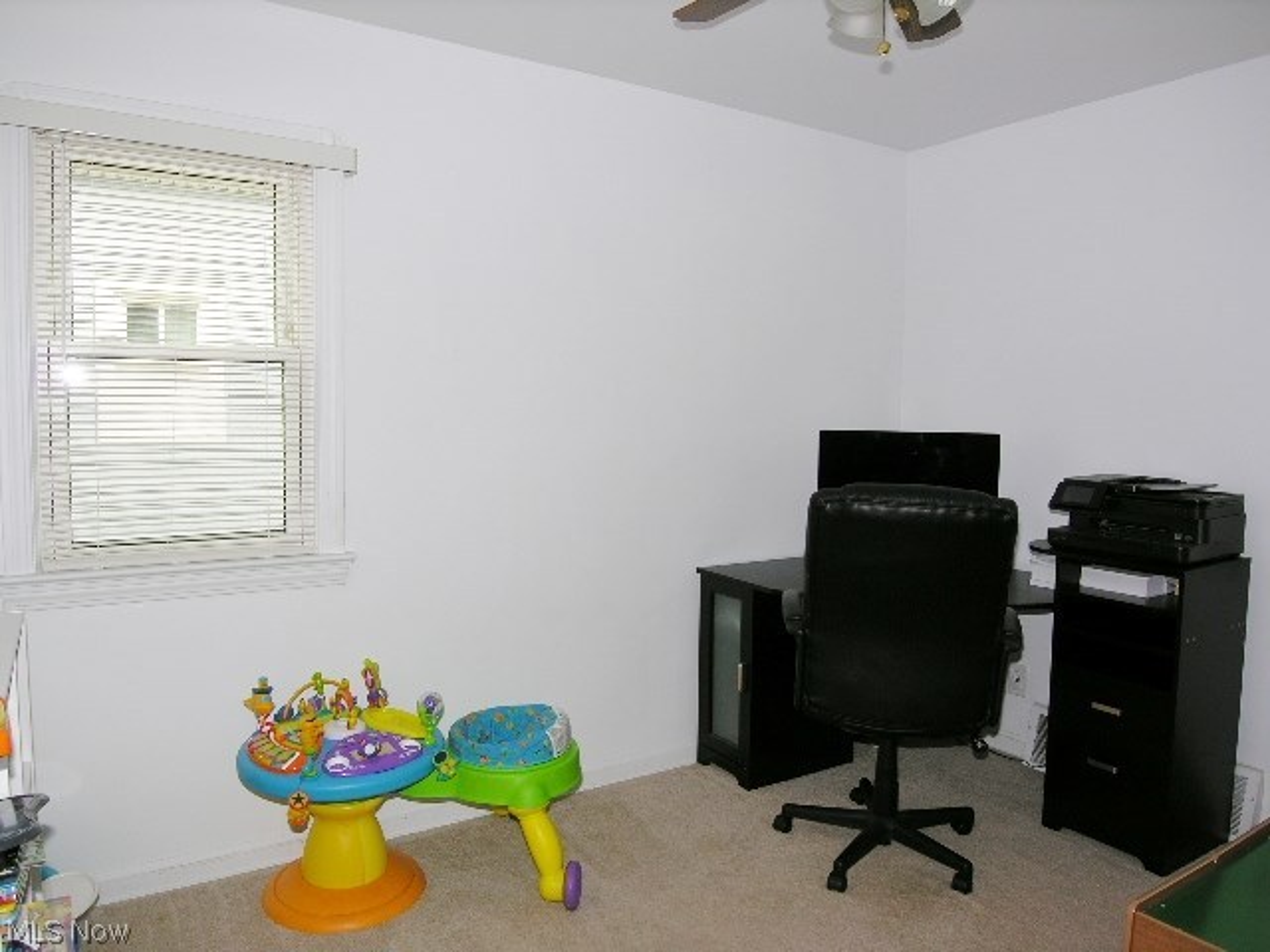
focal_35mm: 24
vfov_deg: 56.8
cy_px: 476
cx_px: 635
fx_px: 881
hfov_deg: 71.6
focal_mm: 6.1
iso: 50
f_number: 4.1
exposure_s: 1/60.1
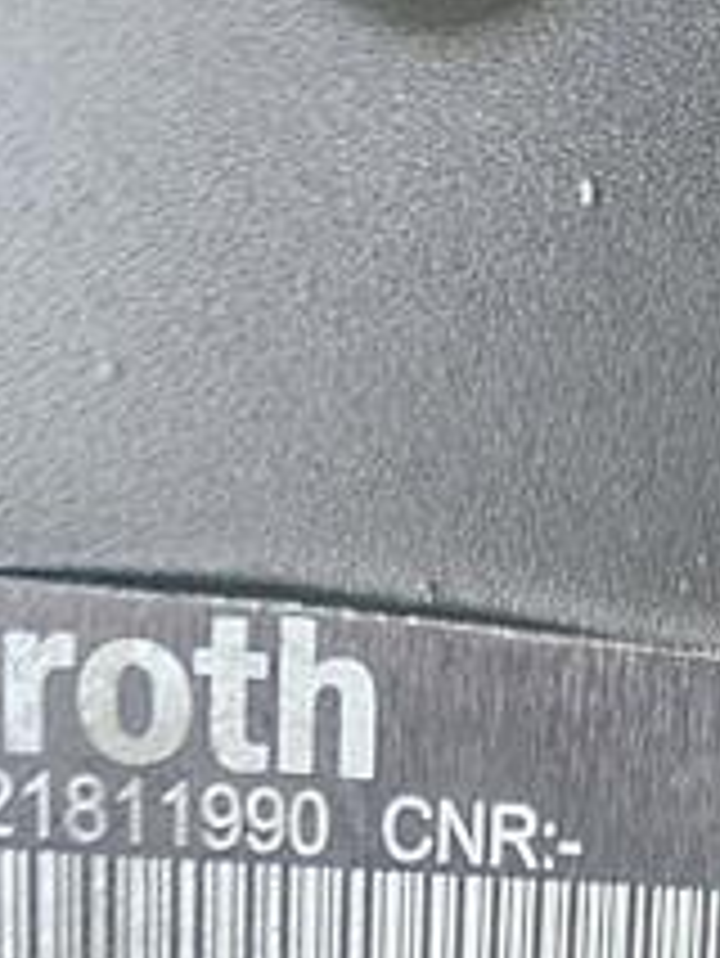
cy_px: 1646
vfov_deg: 18.9
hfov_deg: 17.7
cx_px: 554
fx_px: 2300
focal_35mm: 83
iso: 800
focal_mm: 5.4
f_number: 1.8
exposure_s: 1/100
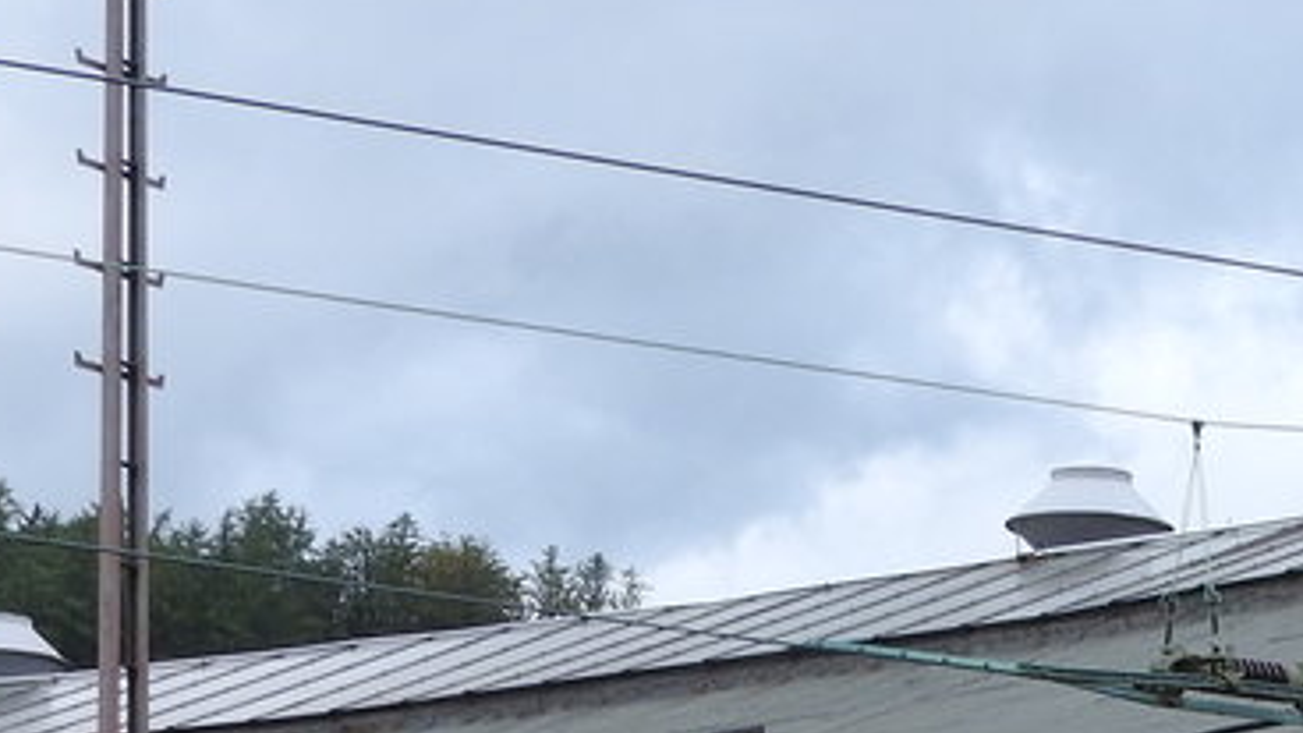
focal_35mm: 160
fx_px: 5528
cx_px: 1225
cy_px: 1572
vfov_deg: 7.2
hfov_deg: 13.3
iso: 100
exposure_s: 1/640
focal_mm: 8.1
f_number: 4
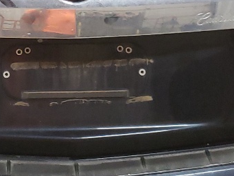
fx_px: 825
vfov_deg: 11.9
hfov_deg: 16.1
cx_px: 61
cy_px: -29
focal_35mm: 122
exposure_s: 1/60.2
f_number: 1.5
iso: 296
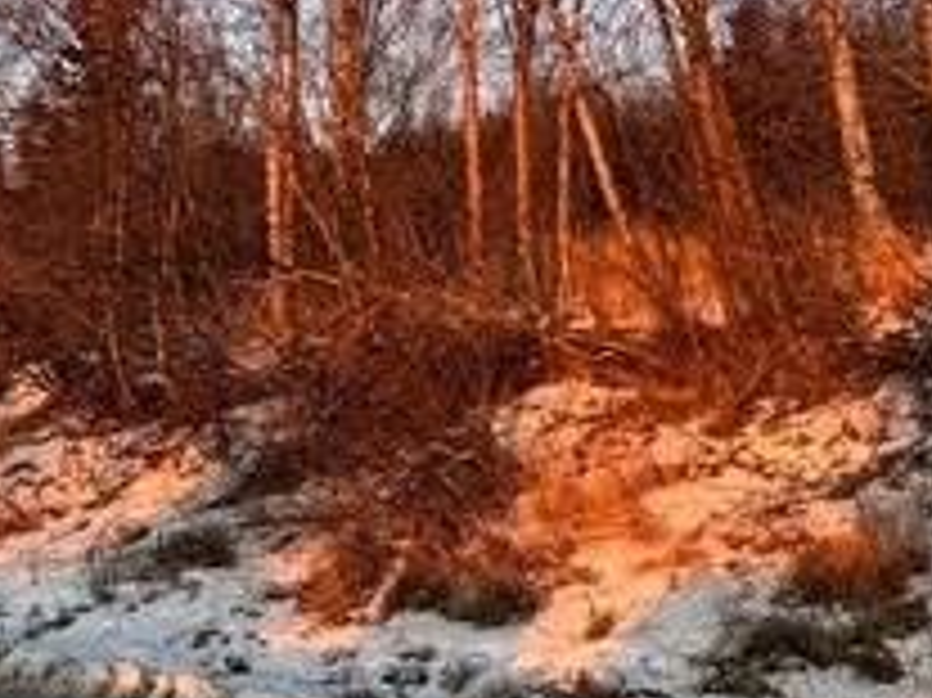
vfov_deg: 24.2
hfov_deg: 32.4
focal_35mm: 58
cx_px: 203
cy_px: 25
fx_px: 1561
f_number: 1.78
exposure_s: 1/301
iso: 80
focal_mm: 6.76
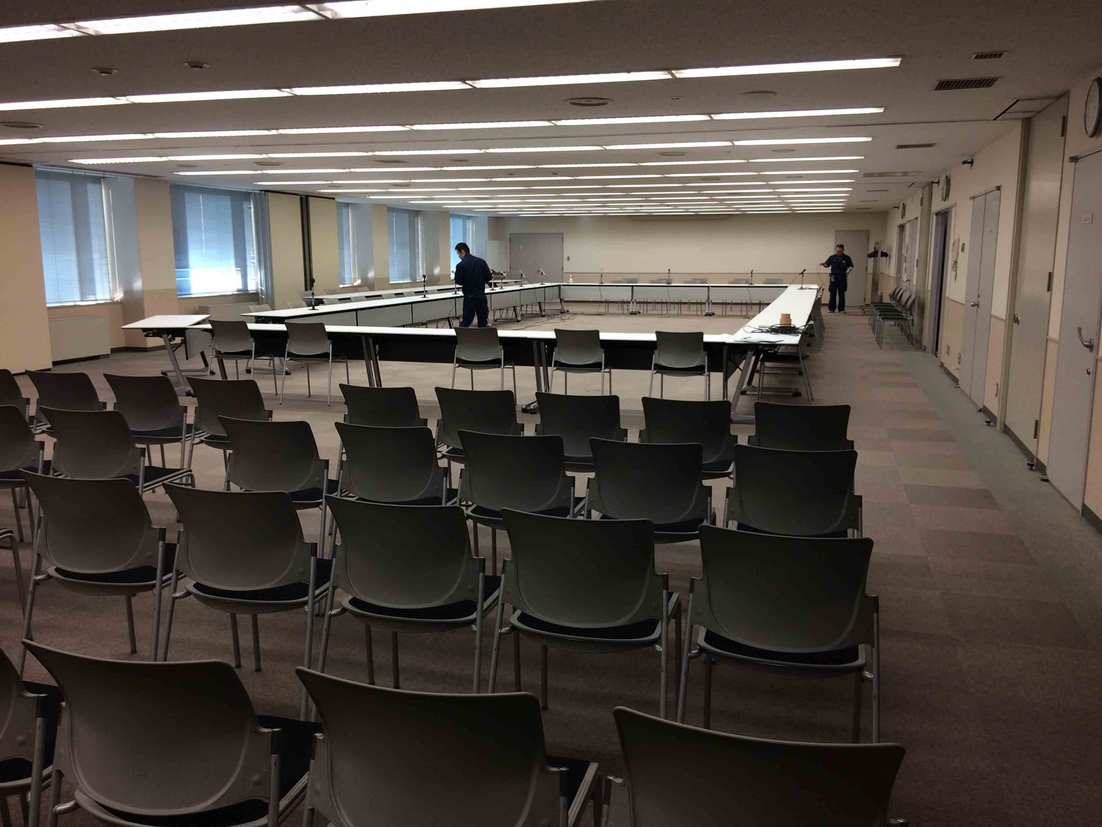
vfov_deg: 48.2
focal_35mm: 29
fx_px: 923
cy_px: 414
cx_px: 551
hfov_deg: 61.7
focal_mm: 4.15
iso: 40
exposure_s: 1/60
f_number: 2.2
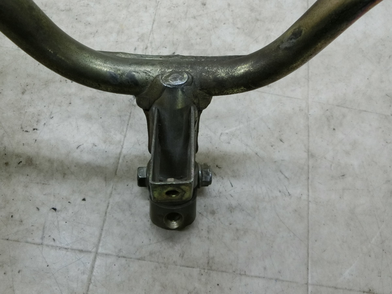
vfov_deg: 54.9
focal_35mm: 25
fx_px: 283
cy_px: 147
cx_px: 196
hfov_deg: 69.4
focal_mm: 4.5
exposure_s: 1/100
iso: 400
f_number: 3.5
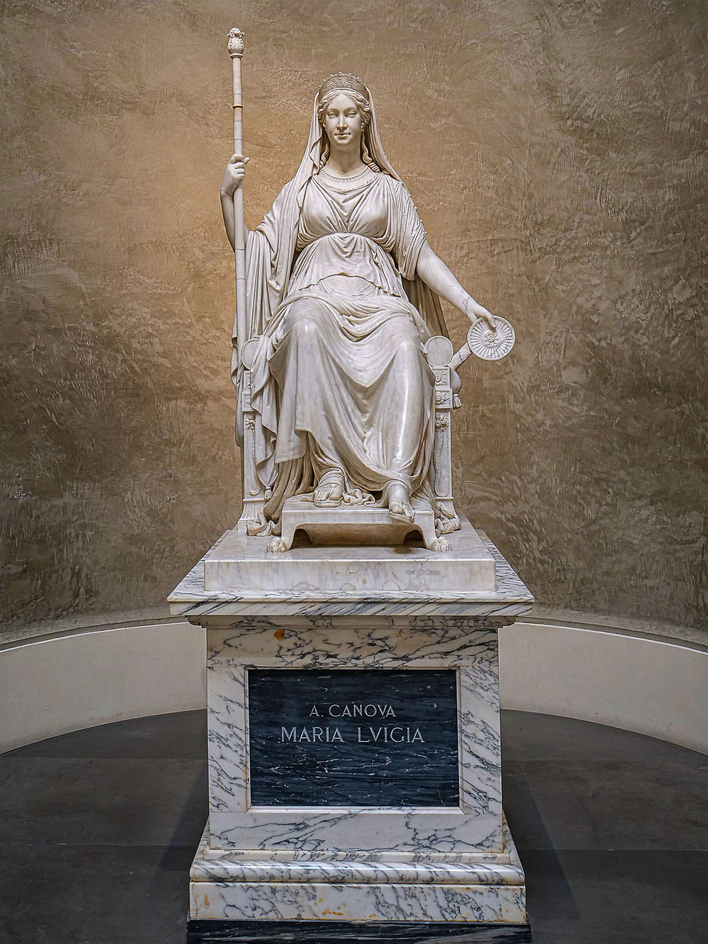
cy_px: 472
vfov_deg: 56.8
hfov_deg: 44.2
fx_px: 873
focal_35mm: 32
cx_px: 354
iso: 200
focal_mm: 16
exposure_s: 1/6
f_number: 3.1
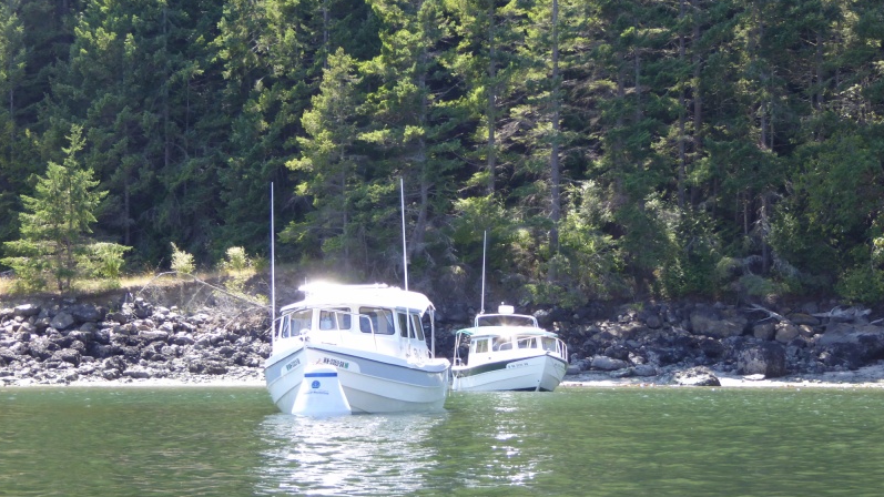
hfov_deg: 16.8
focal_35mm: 128
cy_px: 284
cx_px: 443
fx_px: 3000
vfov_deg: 9.5
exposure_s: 1/160
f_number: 5.1
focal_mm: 19
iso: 200
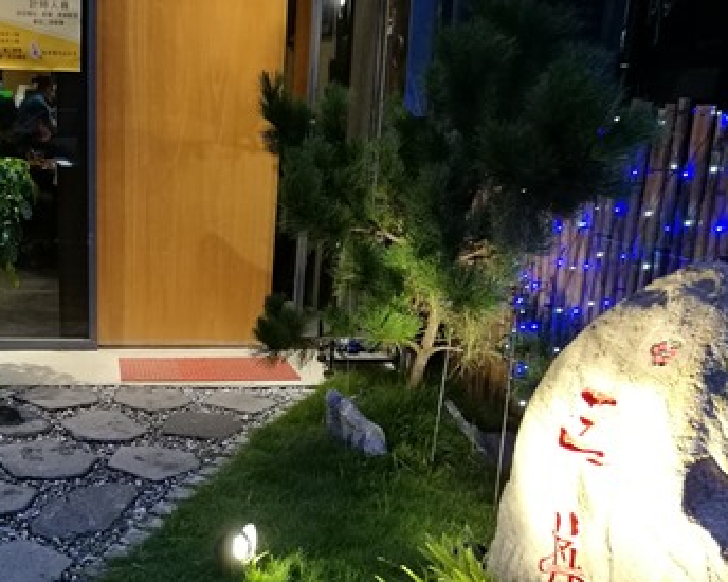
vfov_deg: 32.4
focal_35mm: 46
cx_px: 171
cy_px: 392
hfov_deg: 39.1
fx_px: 991
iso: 320
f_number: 2.2
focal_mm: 4.5
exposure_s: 1/30
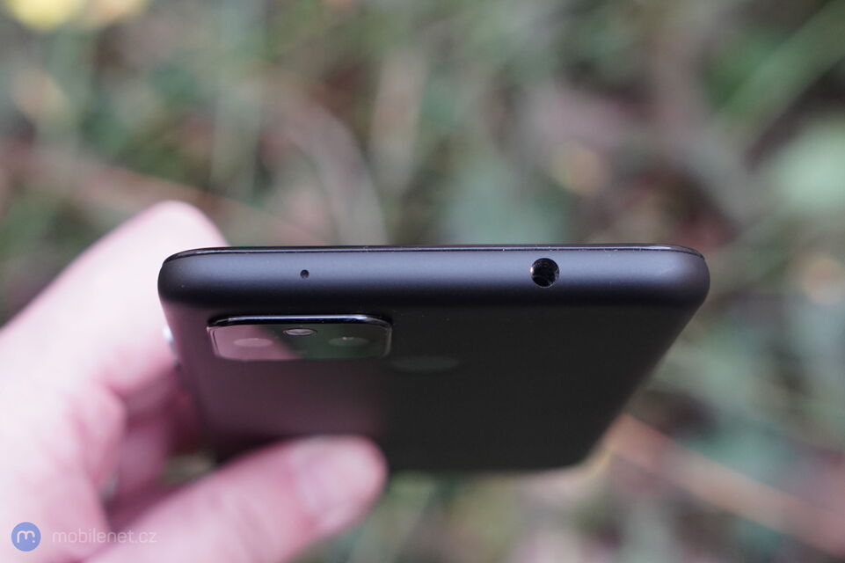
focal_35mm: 62
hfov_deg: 32.4
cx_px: 422
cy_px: 282
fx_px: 1455
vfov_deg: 21.9
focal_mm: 62
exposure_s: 1/200
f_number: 6.3
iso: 2500
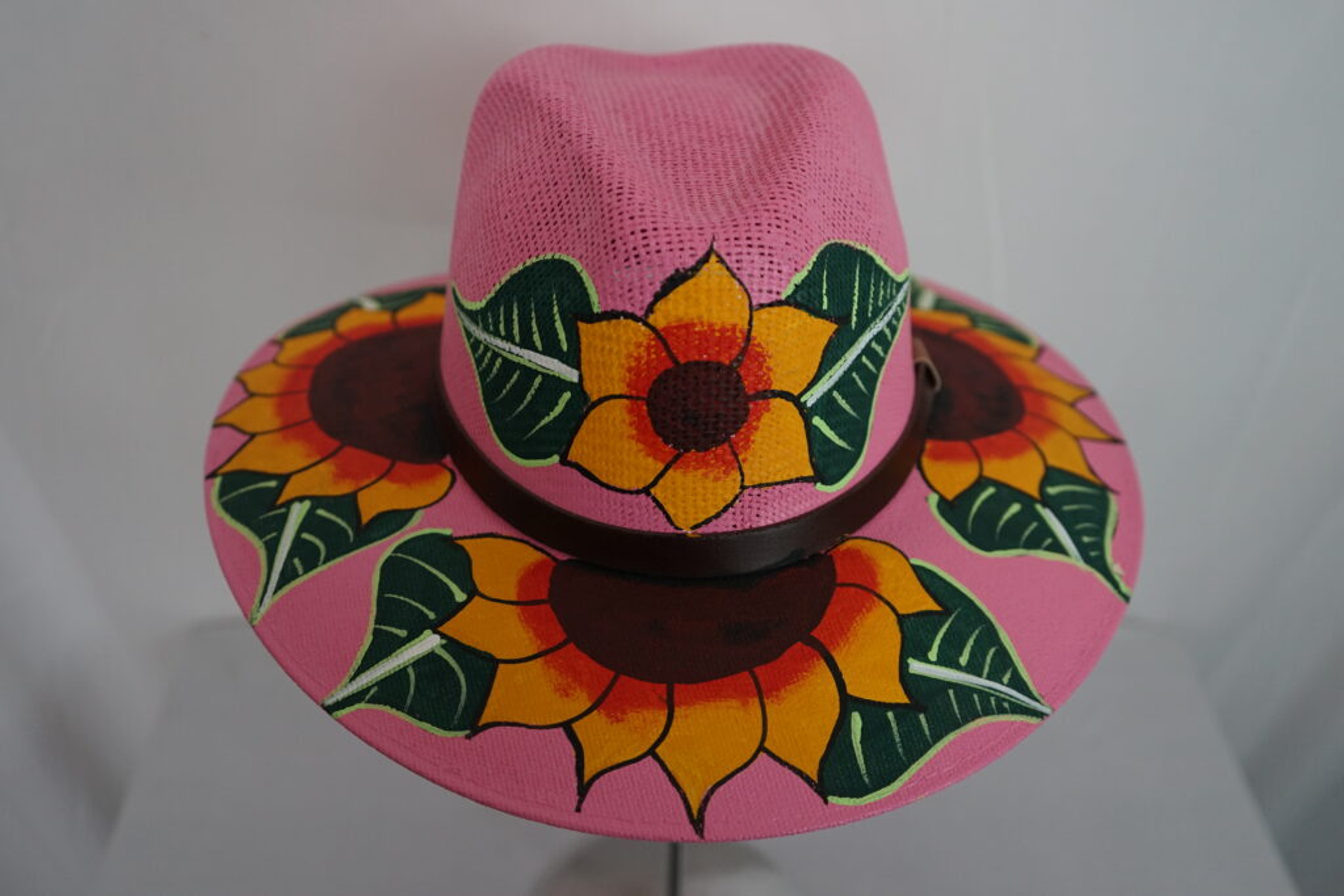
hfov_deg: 54.4
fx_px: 1307
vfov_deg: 37.9
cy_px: 448
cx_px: 672
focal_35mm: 35
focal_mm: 35
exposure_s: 1/160
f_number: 4
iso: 1000
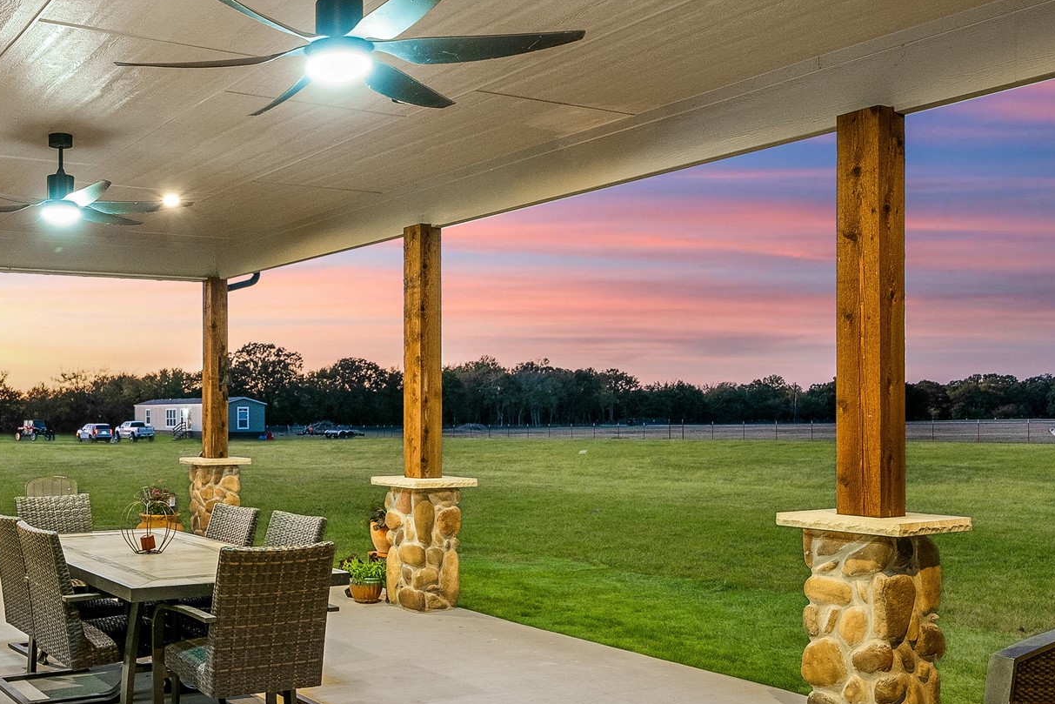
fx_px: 996
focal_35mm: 34
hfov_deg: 51.6
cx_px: 185
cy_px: 399
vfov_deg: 38.8
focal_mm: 19
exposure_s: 1/13
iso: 1600
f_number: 8
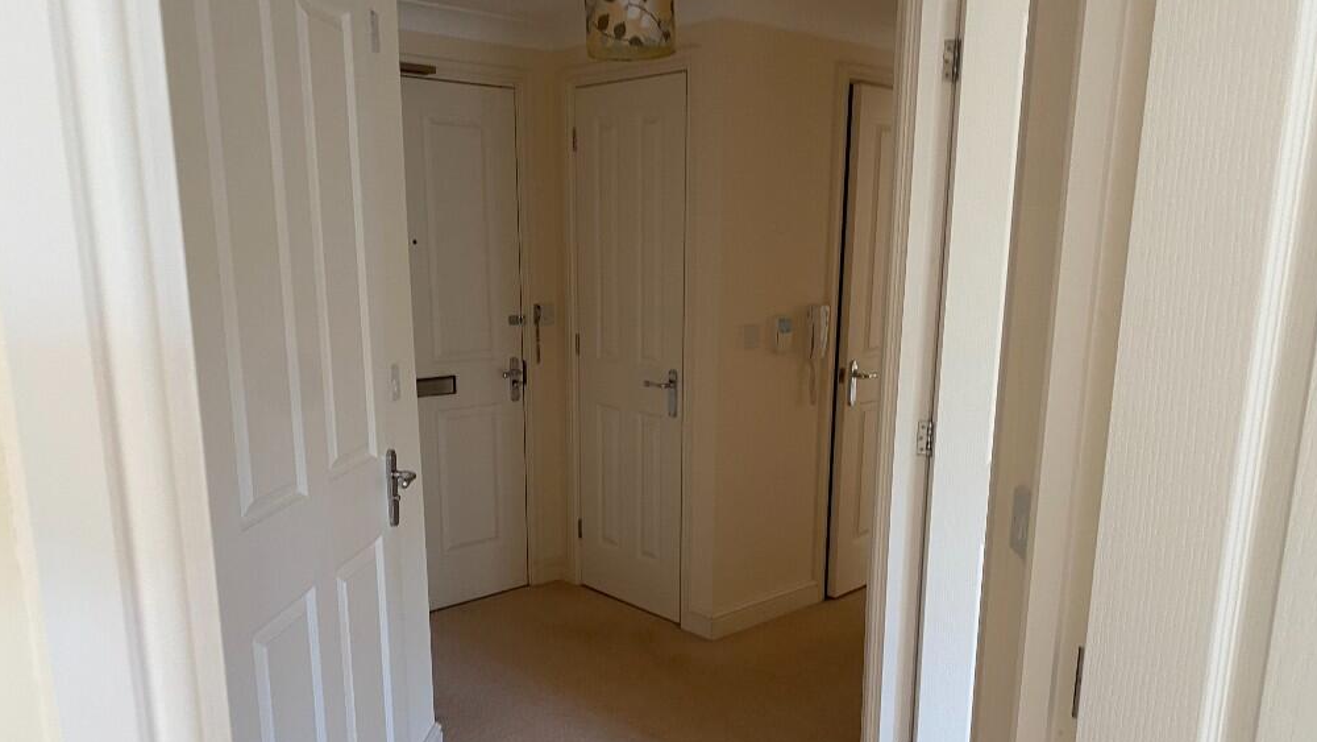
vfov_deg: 39.9
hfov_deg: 66.0
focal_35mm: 29
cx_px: 670
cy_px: 474
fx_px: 1013
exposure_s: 1/86
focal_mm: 4.25
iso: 125
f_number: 1.8
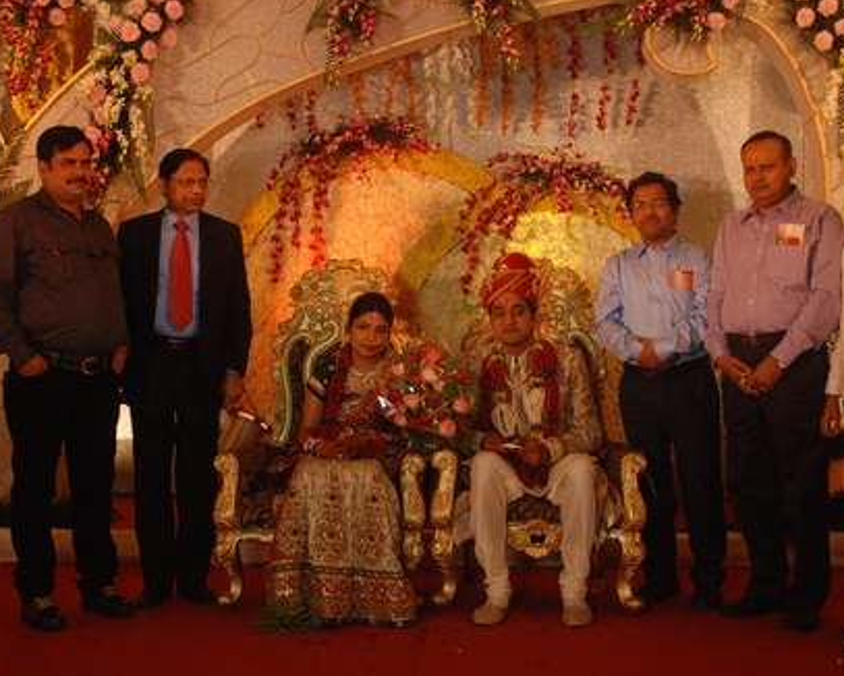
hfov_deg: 41.1
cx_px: 462
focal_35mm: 45
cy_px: 339
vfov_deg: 33.5
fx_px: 1125
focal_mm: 26
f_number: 5.6
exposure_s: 1/125
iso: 800
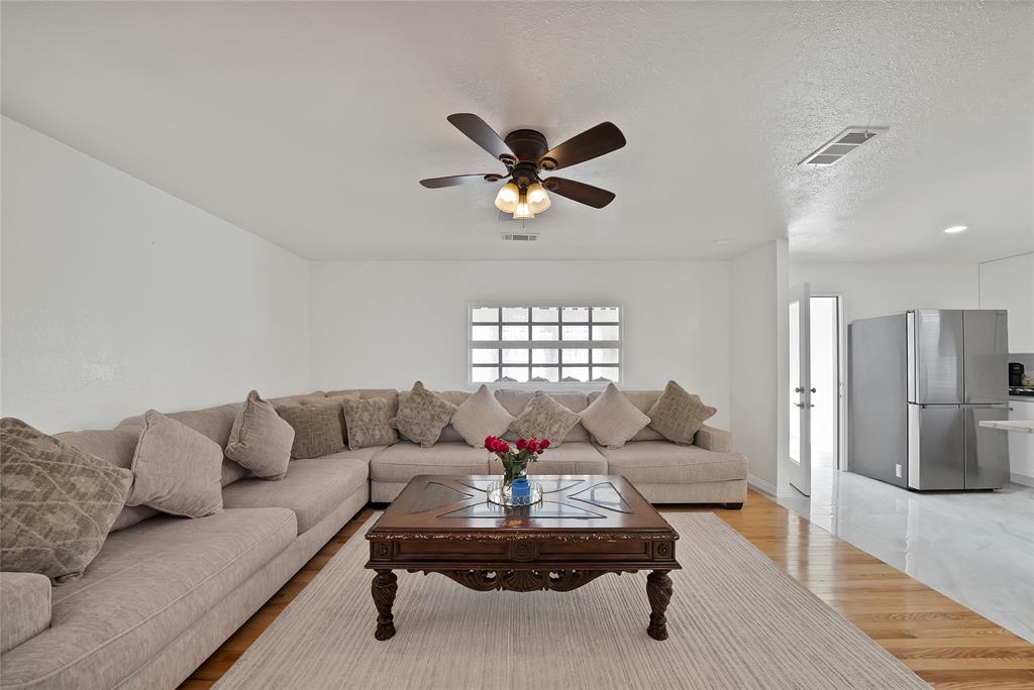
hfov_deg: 112.6
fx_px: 345
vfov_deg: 90.1
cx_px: 517
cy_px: 345
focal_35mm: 12
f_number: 9
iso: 640
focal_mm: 12
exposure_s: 1/6
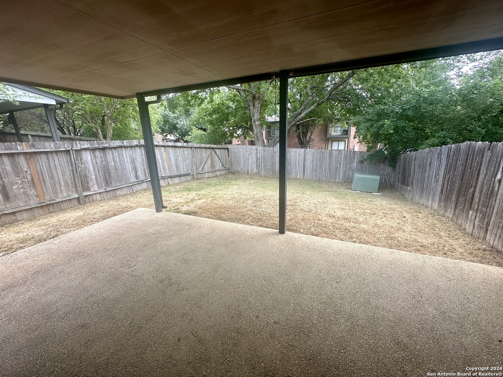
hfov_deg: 102.1
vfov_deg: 85.7
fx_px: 203
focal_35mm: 14
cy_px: 188
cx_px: 252
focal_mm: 2.22
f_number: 2.2
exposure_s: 1/162
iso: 40
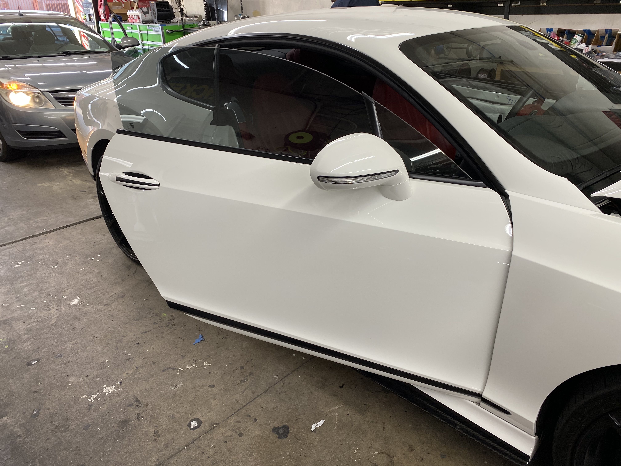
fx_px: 466
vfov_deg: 53.1
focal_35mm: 26
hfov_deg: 67.3
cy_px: 233
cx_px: 310
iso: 64
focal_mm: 4.25
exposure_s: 1/60
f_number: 1.8
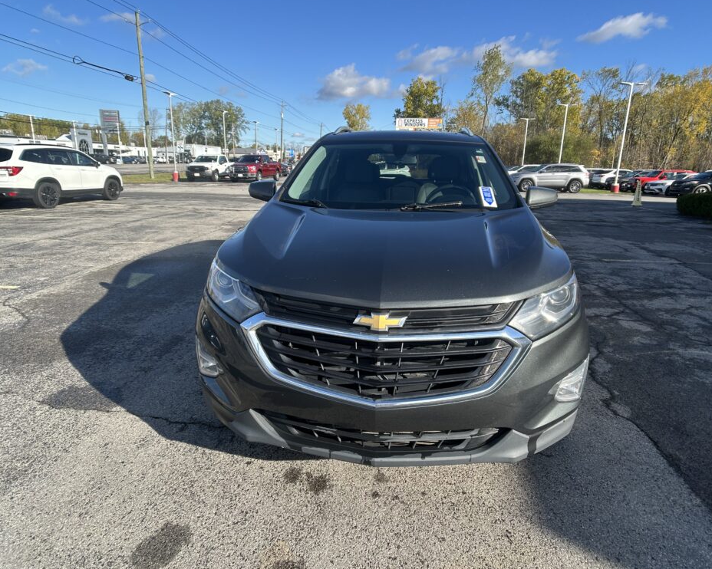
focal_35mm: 28
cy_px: 283
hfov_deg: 62.2
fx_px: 590
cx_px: 354
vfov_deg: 51.5
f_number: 1.5
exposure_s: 1/1869
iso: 50
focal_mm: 5.7
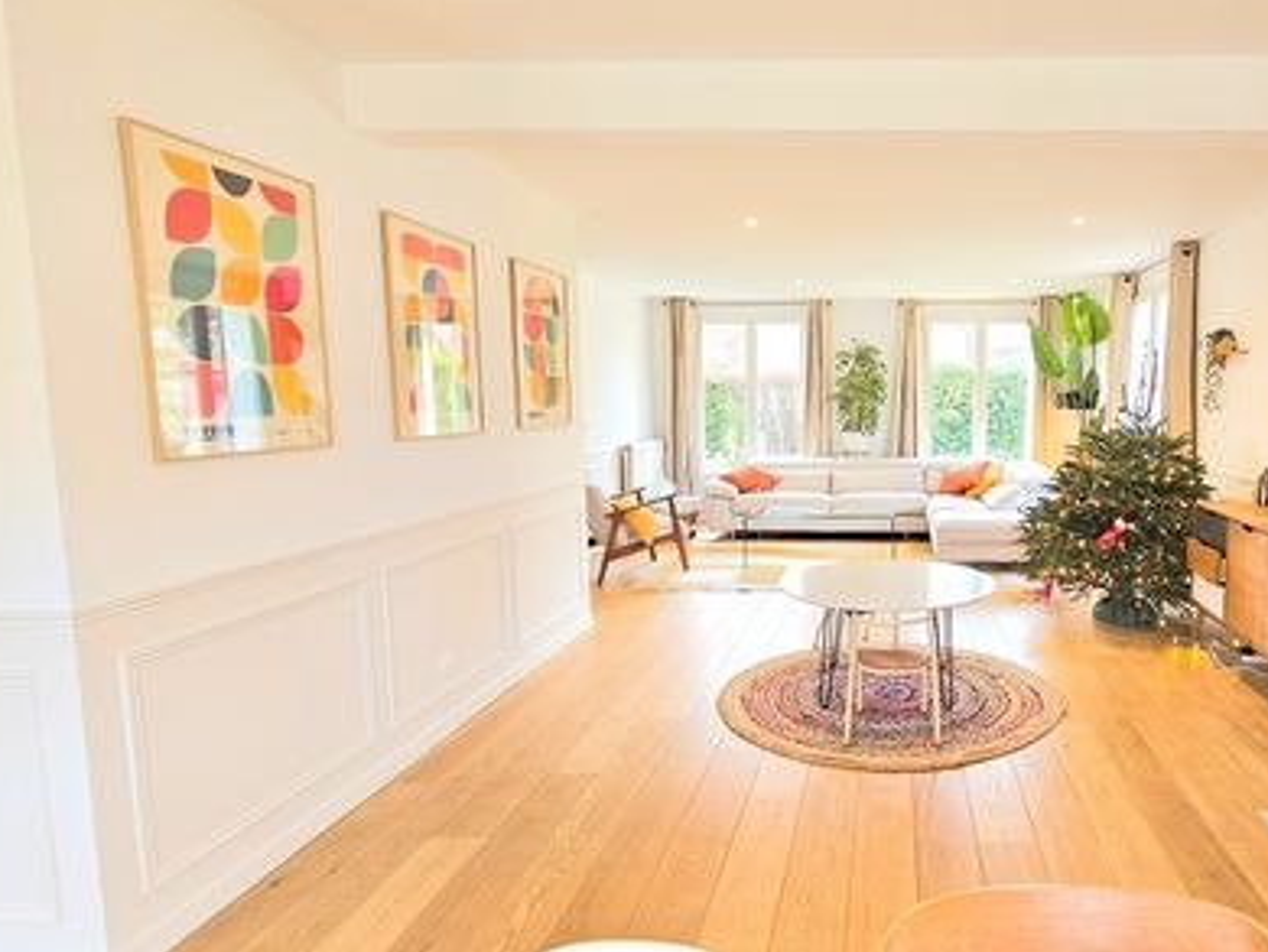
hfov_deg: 78.3
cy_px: 491
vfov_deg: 66.0
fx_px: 733
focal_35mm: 20
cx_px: 875
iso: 125
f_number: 2.2
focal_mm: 2.2
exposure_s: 1/50
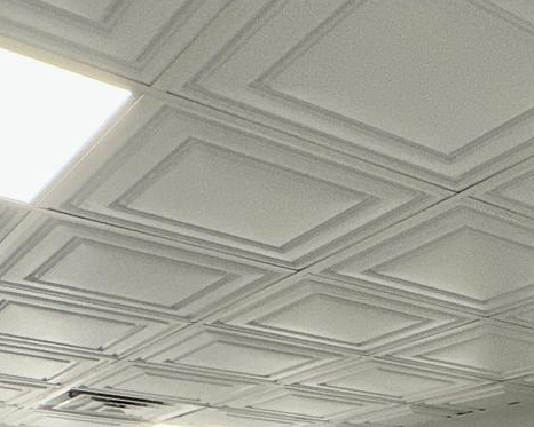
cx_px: 456
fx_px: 948
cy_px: 667
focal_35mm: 60
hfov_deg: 30.4
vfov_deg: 20.9
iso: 125
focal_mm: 2.22
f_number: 2.2
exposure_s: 1/60
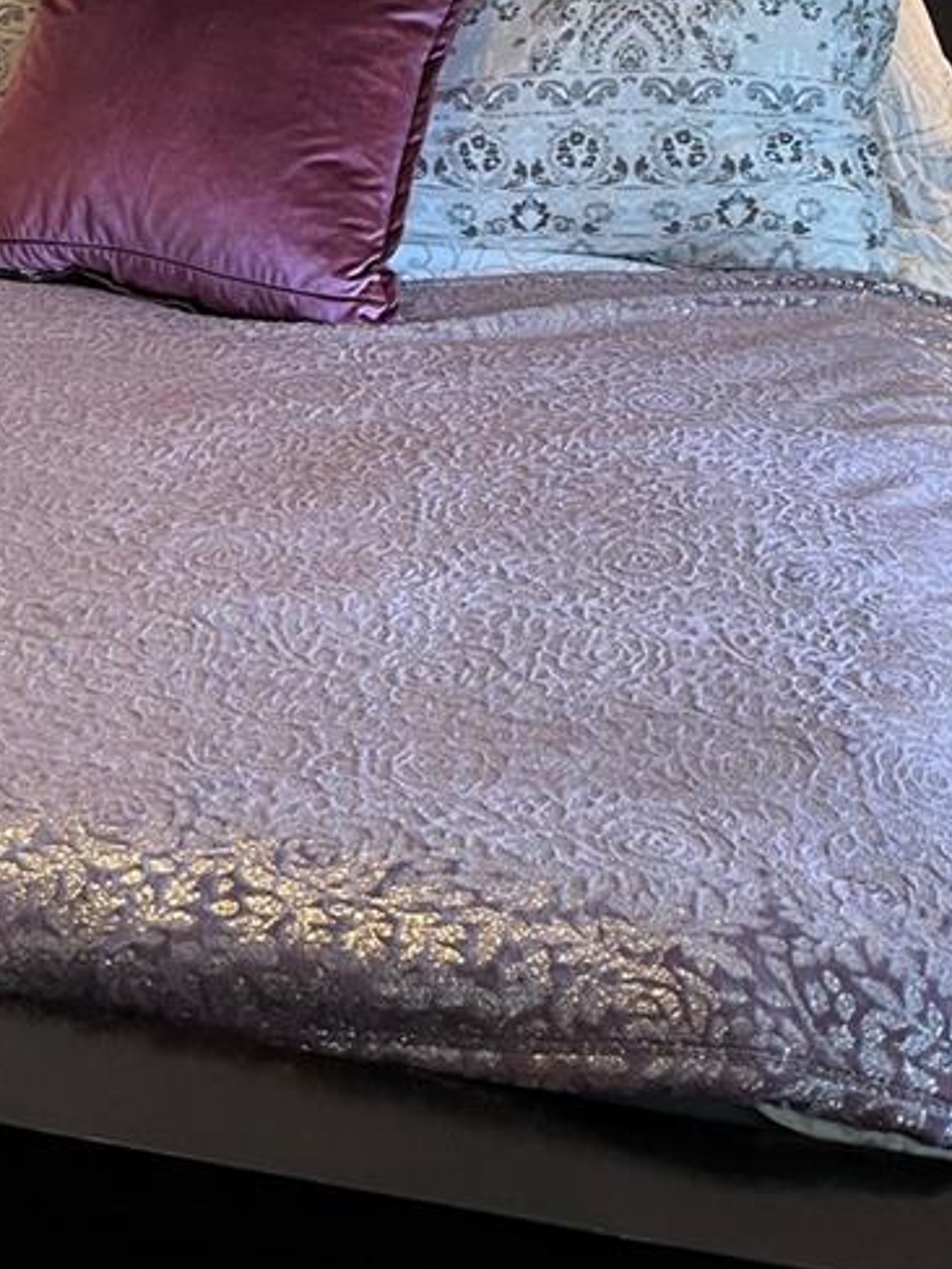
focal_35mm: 64
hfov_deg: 22.6
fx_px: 2347
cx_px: 198
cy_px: -221
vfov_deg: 27.0
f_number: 1.6
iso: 100
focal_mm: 5.1
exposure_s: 1/60
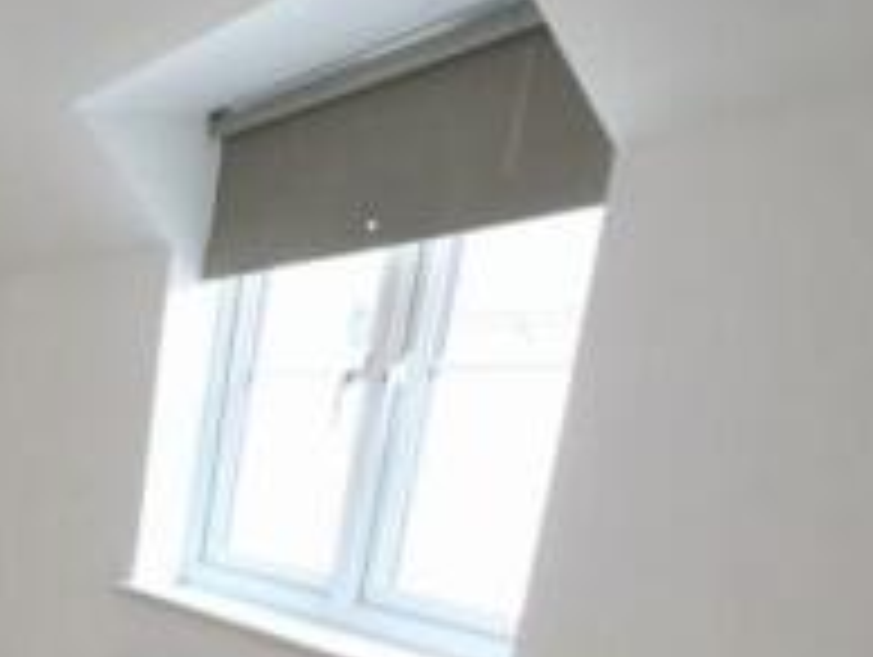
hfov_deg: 32.4
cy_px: 718
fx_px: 1061
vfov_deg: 30.8
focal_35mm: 42
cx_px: -288
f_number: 4
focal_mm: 7
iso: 3200
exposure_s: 1/125
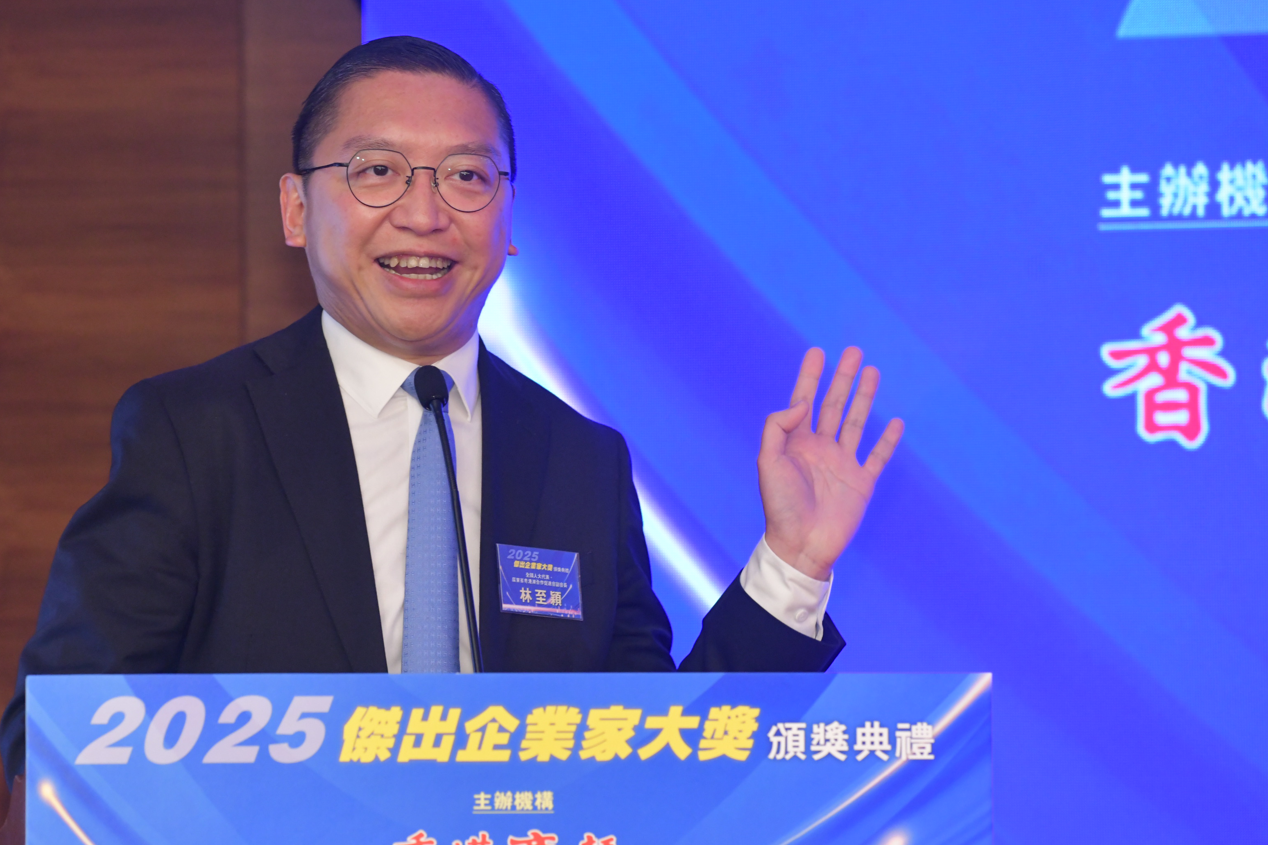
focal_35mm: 200
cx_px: 466
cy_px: 476
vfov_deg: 6.9
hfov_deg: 10.3
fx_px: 7044
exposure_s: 1/250
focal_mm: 150
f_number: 5
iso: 3200
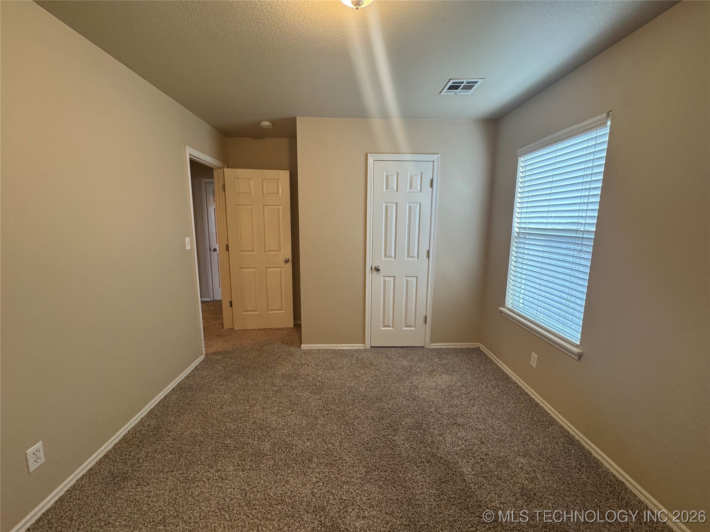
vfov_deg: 85.7
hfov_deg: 102.1
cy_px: 266
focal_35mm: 14
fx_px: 287
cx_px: 355
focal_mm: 2.22
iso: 250
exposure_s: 1/60
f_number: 2.2
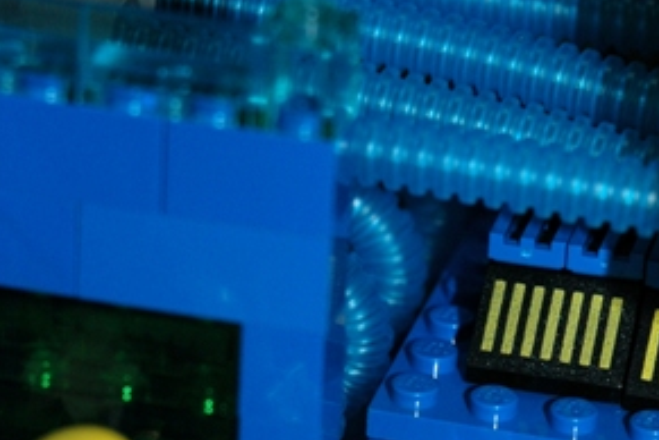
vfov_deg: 5.0
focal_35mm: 277
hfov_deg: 7.4
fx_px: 5070
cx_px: 447
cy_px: 411
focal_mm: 70
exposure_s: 1/60
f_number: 4.5
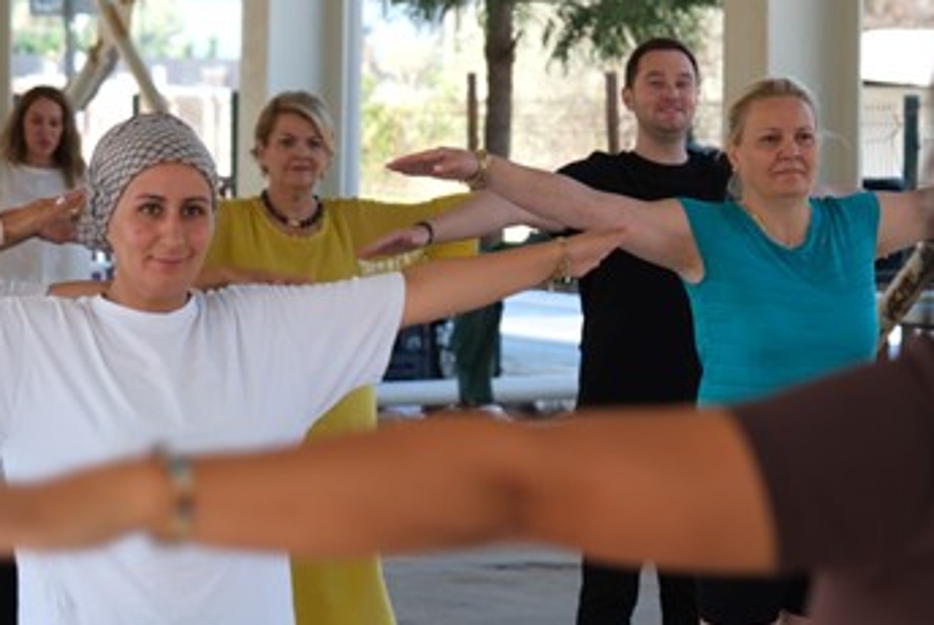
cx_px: 605
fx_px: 5427
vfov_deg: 6.6
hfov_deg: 9.8
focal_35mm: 209
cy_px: 258
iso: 200
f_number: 4.5
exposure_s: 1/125
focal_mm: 80
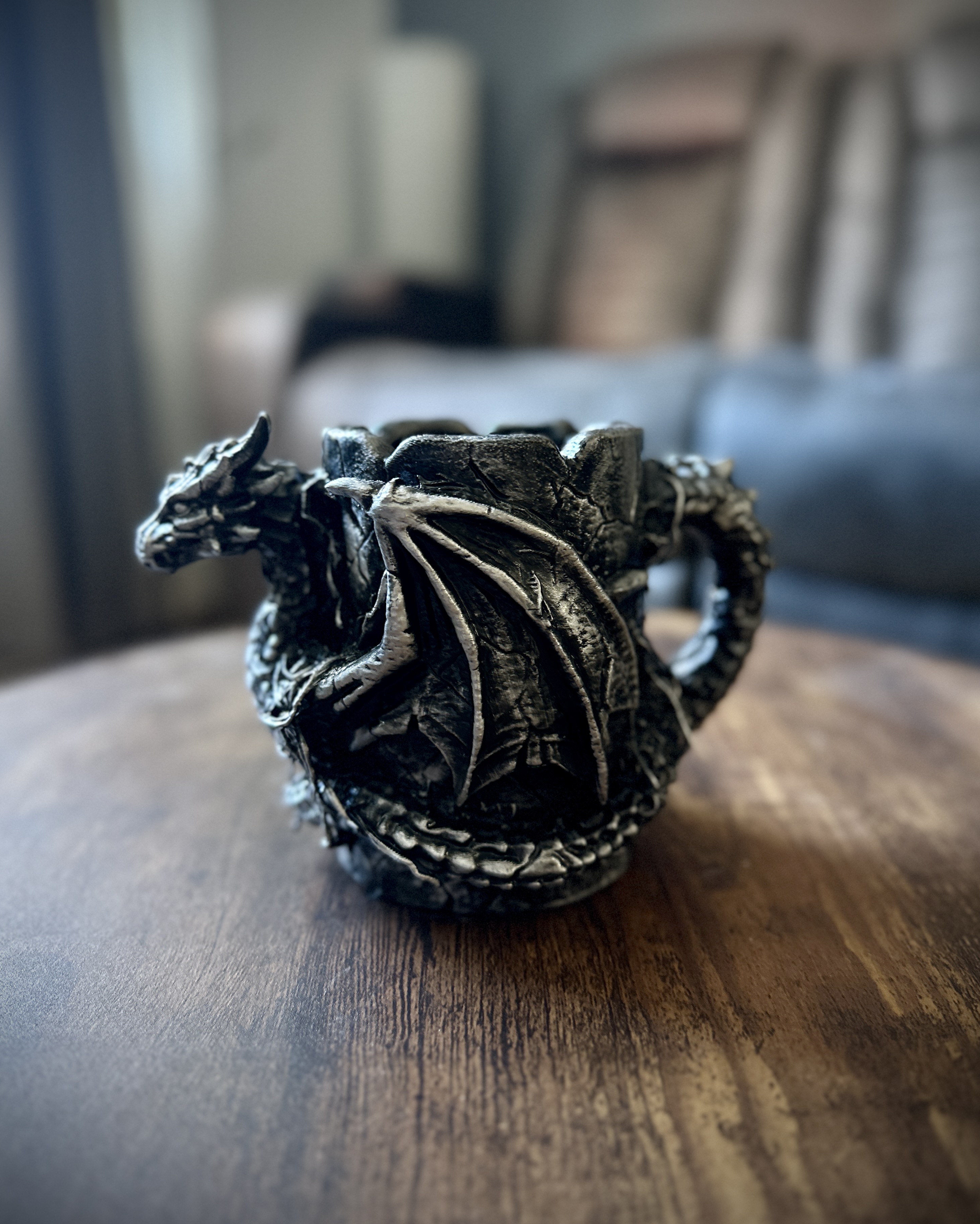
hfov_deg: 54.9
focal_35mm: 26
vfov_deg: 66.0
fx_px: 943
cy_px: 583
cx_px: 508
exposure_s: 1/60
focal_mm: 6.86
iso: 640
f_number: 1.78
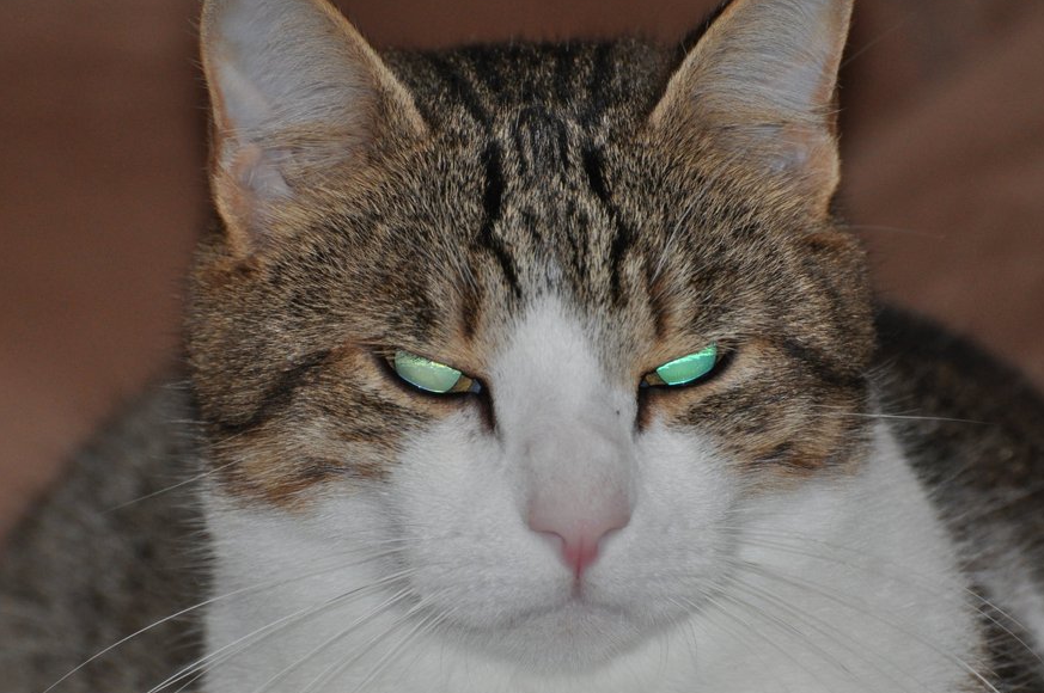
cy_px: 365
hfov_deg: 4.4
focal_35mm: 474
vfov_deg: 2.9
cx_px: 525
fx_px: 13730
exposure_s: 1/60
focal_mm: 230
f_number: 5.3
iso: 800
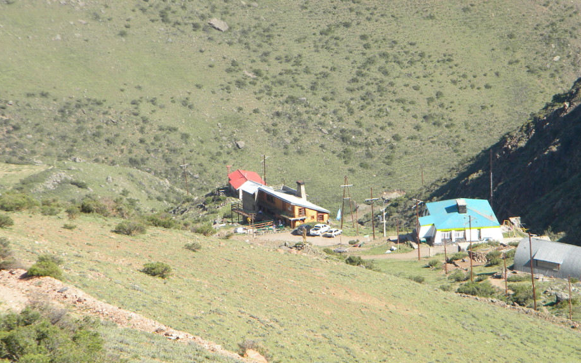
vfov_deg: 7.1
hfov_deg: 11.3
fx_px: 2929
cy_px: 218
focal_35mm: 185
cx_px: 309
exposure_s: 1/320
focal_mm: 28.3
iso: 80
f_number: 5
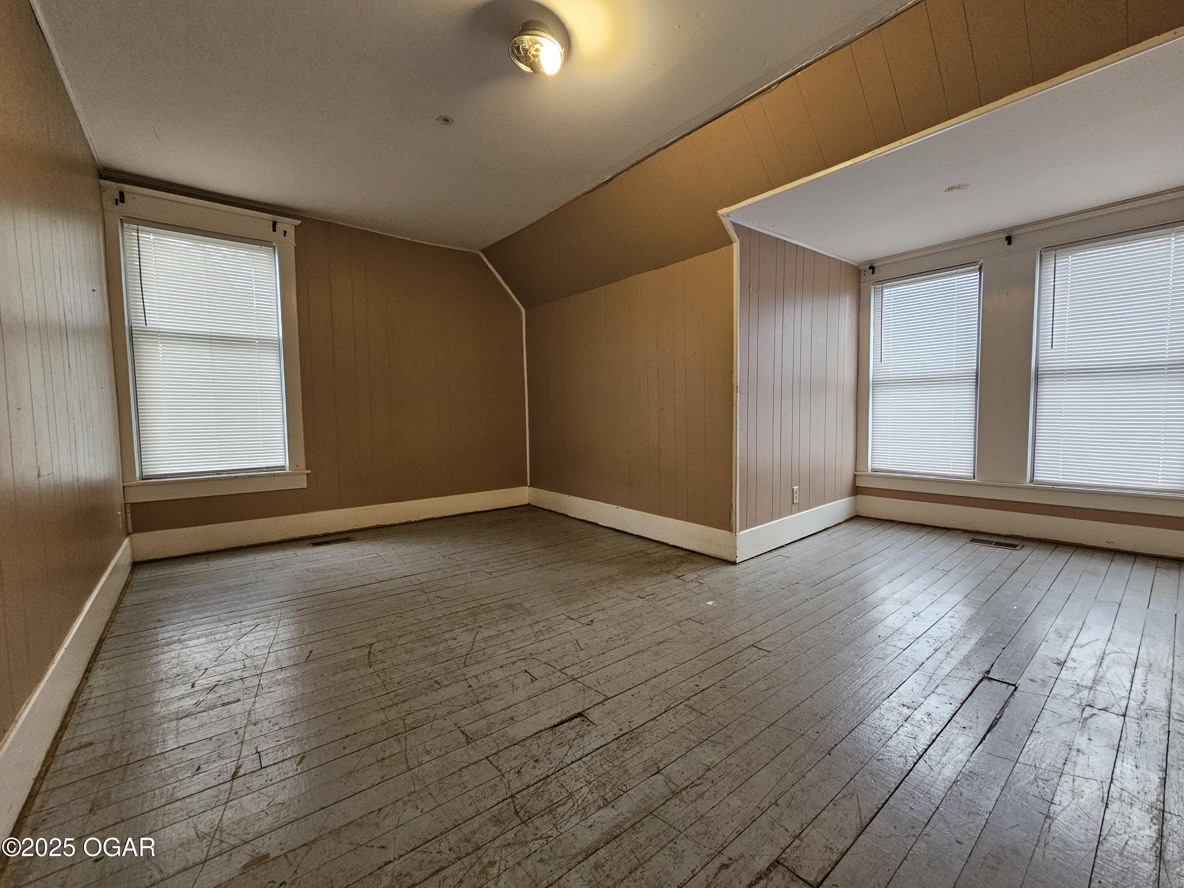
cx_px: 592
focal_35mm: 13
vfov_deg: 89.9
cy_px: 444
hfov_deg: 106.2
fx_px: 445
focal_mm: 2.2
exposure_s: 1/40
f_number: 2.2
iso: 400
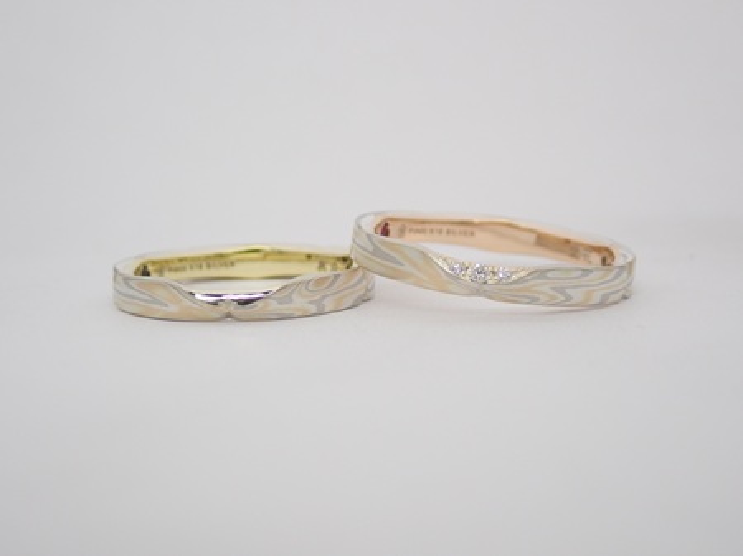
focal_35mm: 77
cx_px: 372
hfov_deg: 25.3
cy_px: 278
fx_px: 1652
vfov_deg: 19.1
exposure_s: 1/125
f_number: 4.1
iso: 200
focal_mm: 13.65
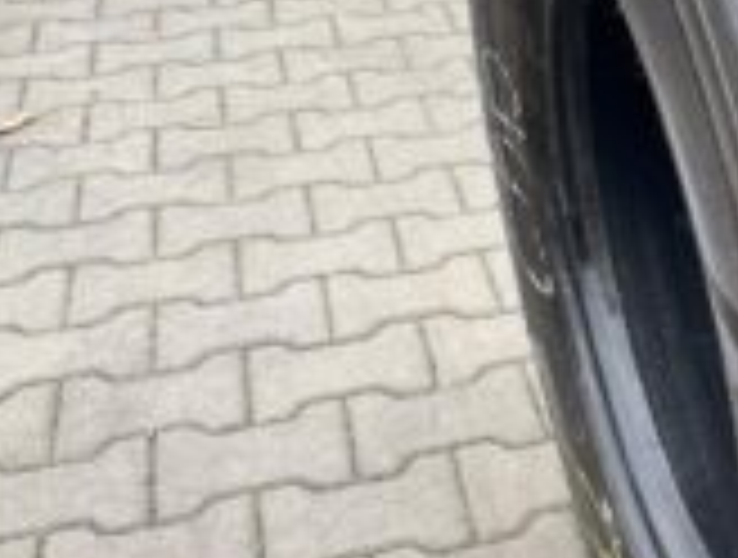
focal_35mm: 68
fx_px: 1454
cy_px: 263
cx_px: 846
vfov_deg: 21.7
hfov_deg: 25.9
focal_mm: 4.25
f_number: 1.8
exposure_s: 1/121
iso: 50
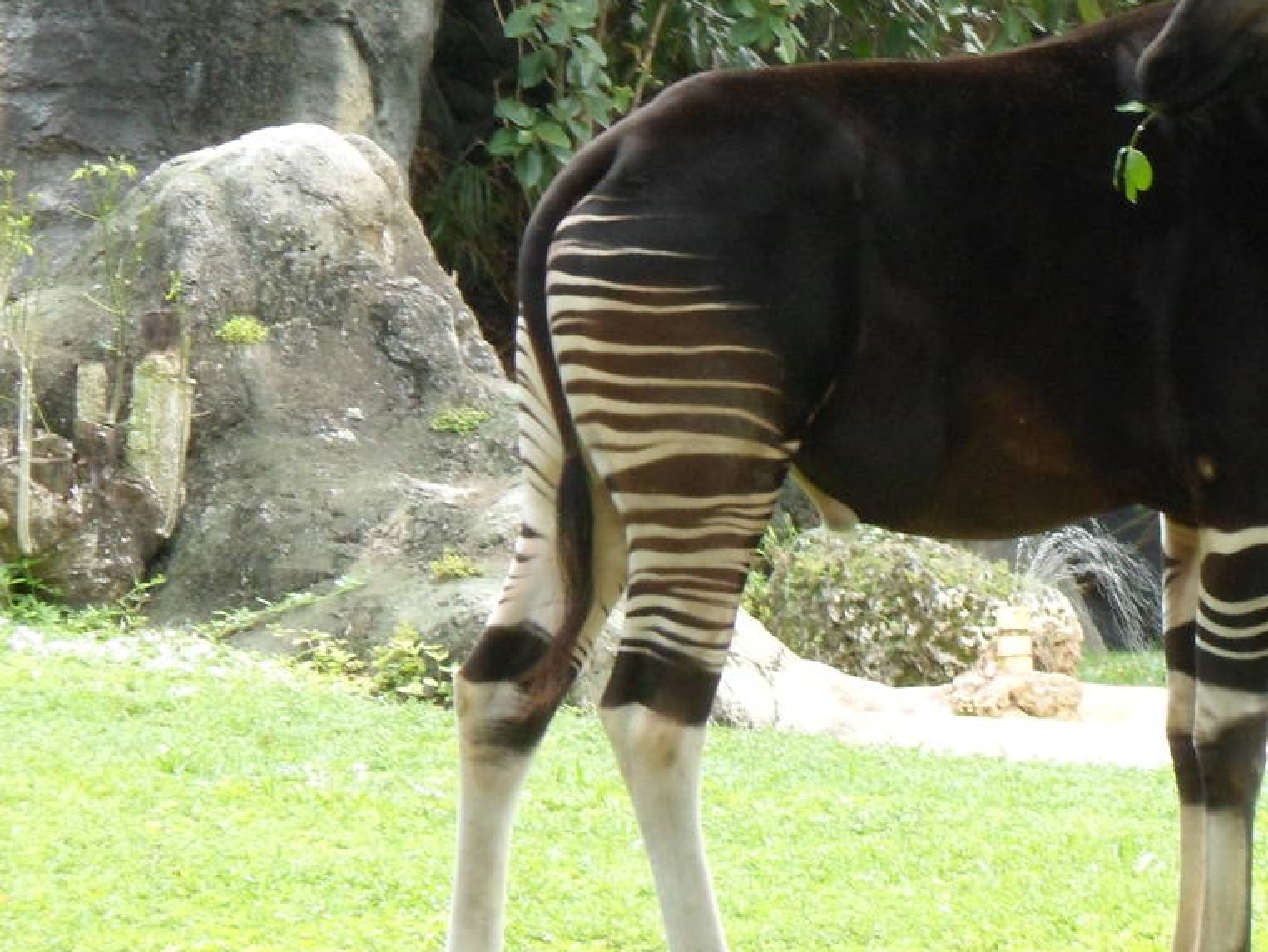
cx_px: 1145
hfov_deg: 4.7
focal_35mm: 422
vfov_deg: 3.5
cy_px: 356
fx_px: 15463
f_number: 5.6
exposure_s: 1/60
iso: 160
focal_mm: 36.2
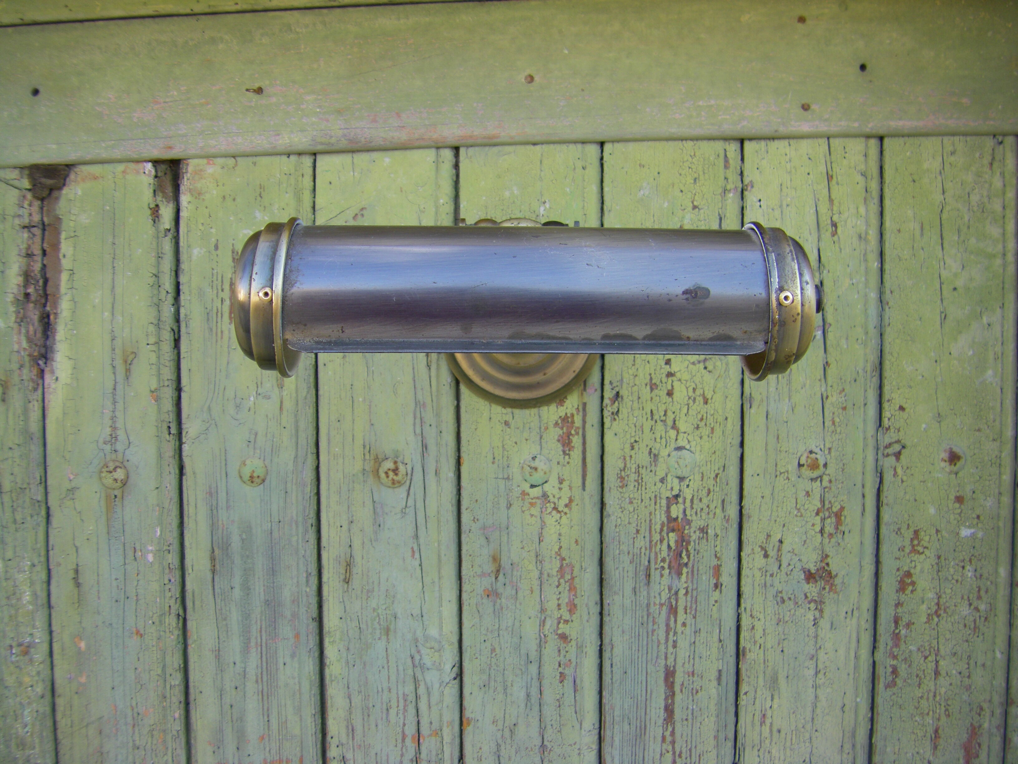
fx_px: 1118
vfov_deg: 37.7
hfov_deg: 49.0
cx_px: 509
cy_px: 382
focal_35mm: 38
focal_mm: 6.3
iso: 64
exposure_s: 1/80
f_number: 3.5
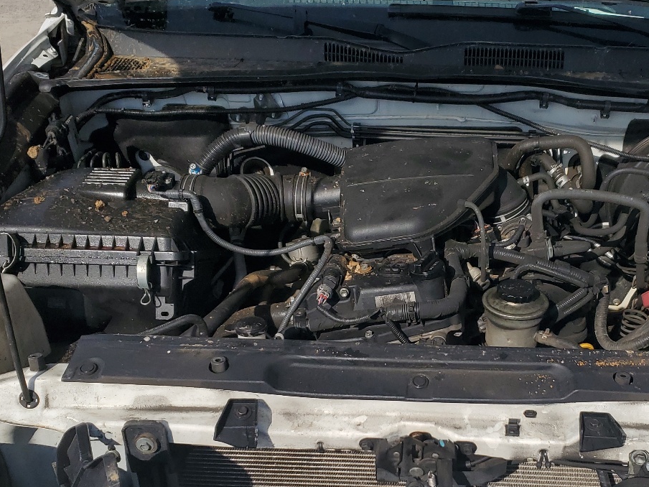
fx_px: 862
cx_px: 436
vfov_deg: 31.2
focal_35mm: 46
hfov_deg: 40.7
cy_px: 334
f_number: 1.5
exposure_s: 1/5000
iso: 50
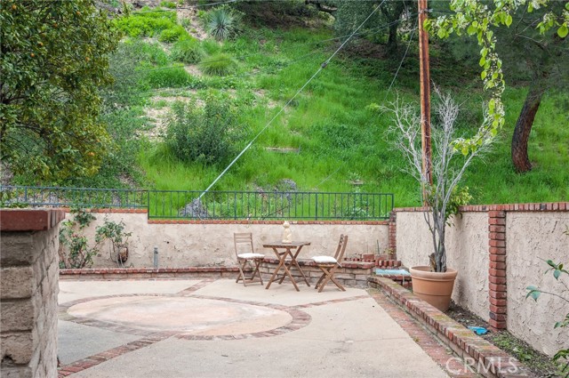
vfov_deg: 37.8
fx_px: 552
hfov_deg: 54.5
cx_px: 284
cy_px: 189
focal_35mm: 35
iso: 100
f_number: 8
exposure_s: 1/80
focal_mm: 35
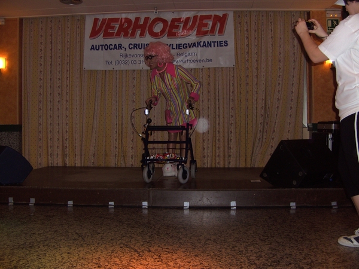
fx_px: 384
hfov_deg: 50.1
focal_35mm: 37
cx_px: 180
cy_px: 134
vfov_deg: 38.7
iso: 100
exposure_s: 1/50
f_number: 2.8
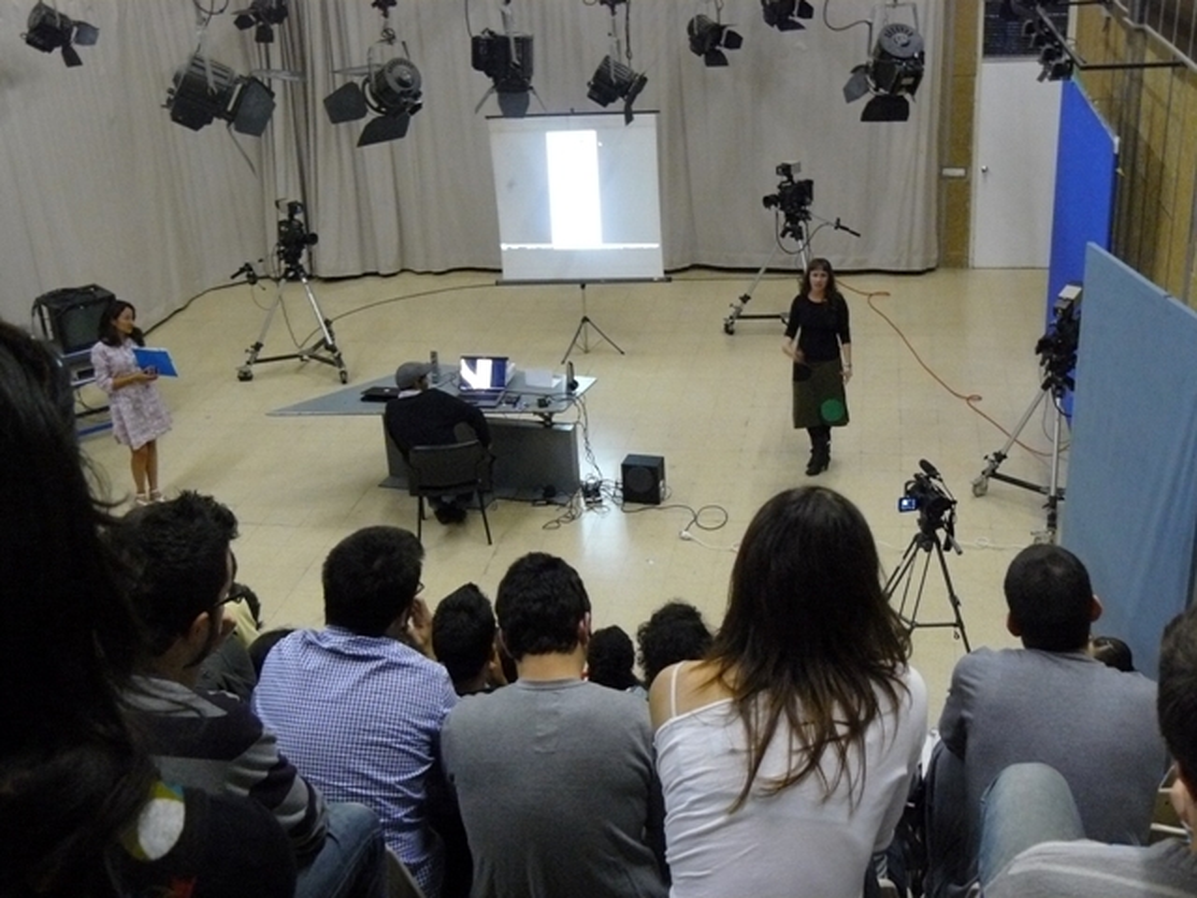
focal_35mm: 43
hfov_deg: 43.9
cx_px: 598
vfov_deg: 33.6
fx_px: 1487
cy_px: 449
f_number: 2.8
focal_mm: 7.1
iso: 400
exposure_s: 1/13
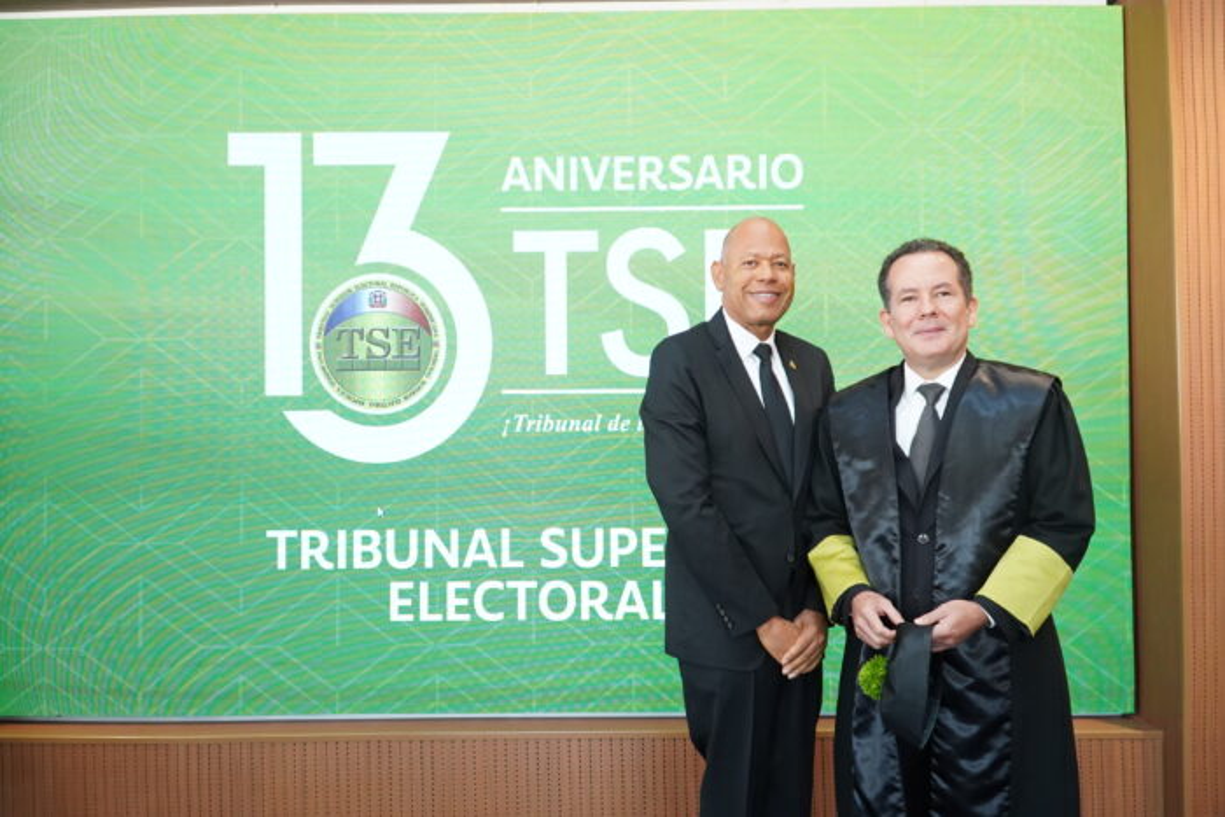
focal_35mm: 31
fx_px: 1055
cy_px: 408
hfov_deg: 60.3
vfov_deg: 42.3
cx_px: 612
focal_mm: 21
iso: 2500
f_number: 4
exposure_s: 1/160
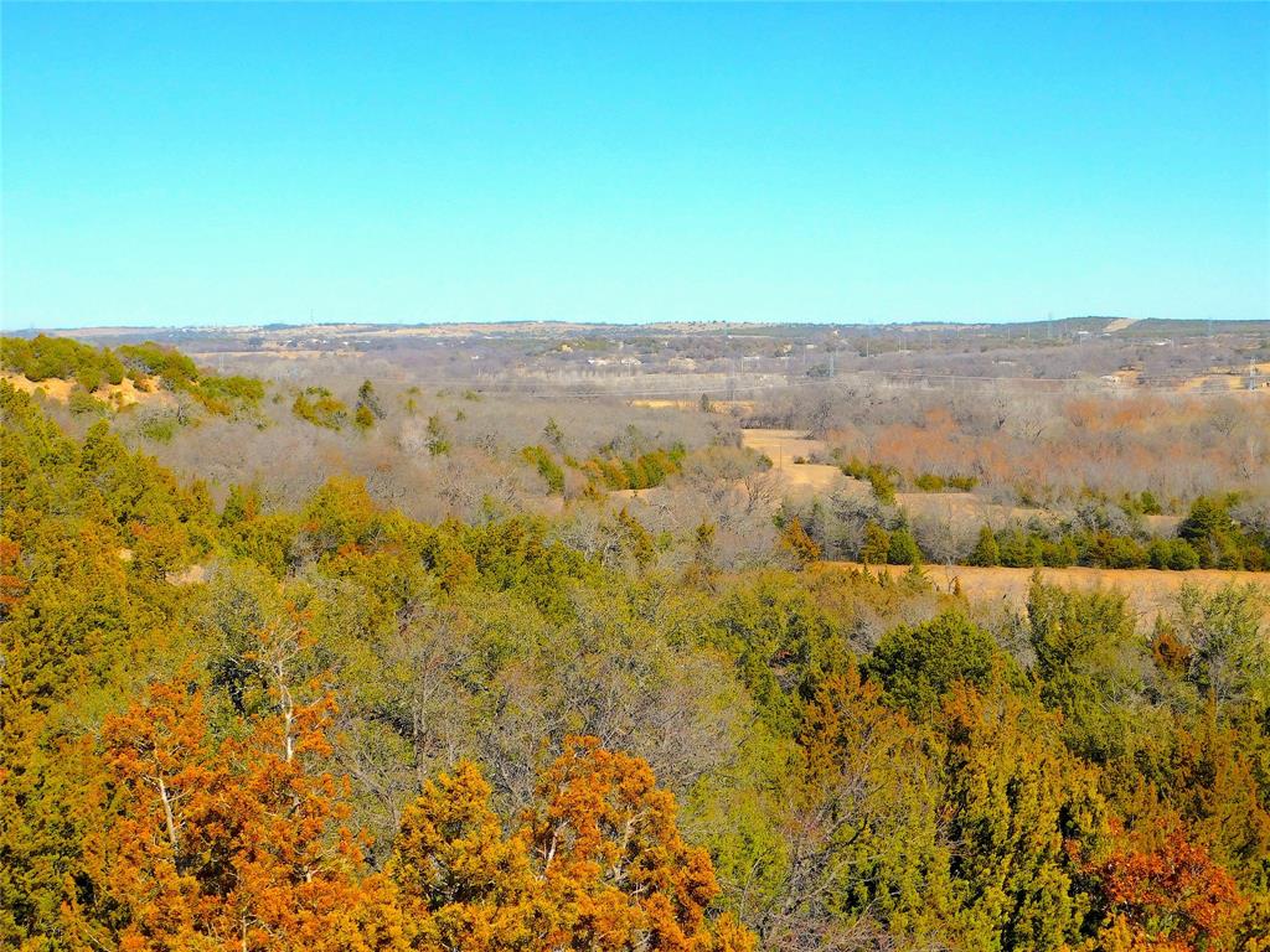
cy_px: 476
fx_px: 2421
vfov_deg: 22.3
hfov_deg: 29.4
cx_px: 635
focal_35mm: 66
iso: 125
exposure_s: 1/800
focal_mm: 11.7
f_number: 4.2
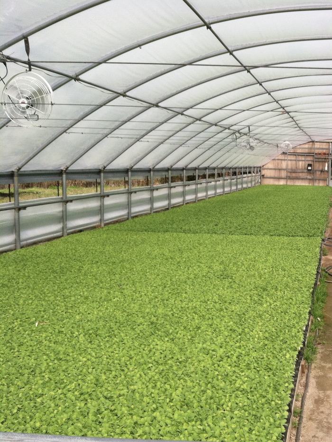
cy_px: 221
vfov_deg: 52.6
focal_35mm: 35
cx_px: 166
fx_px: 447
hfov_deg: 40.8
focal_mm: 3.85
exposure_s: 1/1200
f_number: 2.8
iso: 80
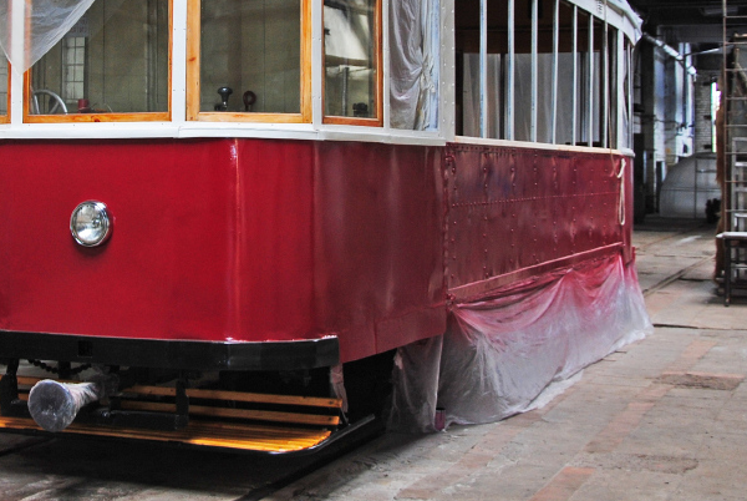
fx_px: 1372
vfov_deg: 20.3
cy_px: 63
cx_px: 232
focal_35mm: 66
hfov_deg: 30.2
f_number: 3.8
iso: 200
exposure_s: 1/25
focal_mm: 22
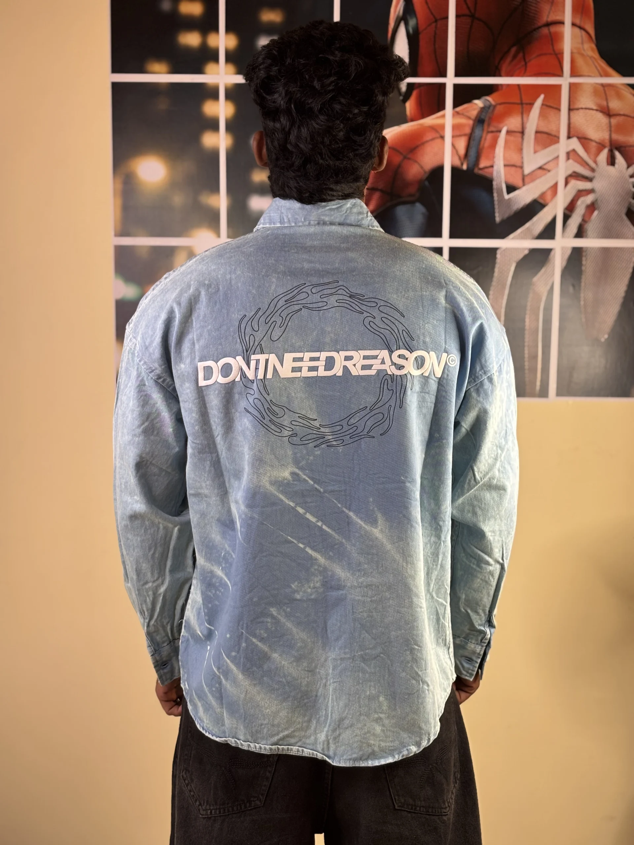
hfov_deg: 28.0
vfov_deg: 36.8
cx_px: 317
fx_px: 1270
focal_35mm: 52
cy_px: 422
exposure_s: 1/50
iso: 64
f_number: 1.6
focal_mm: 5.96
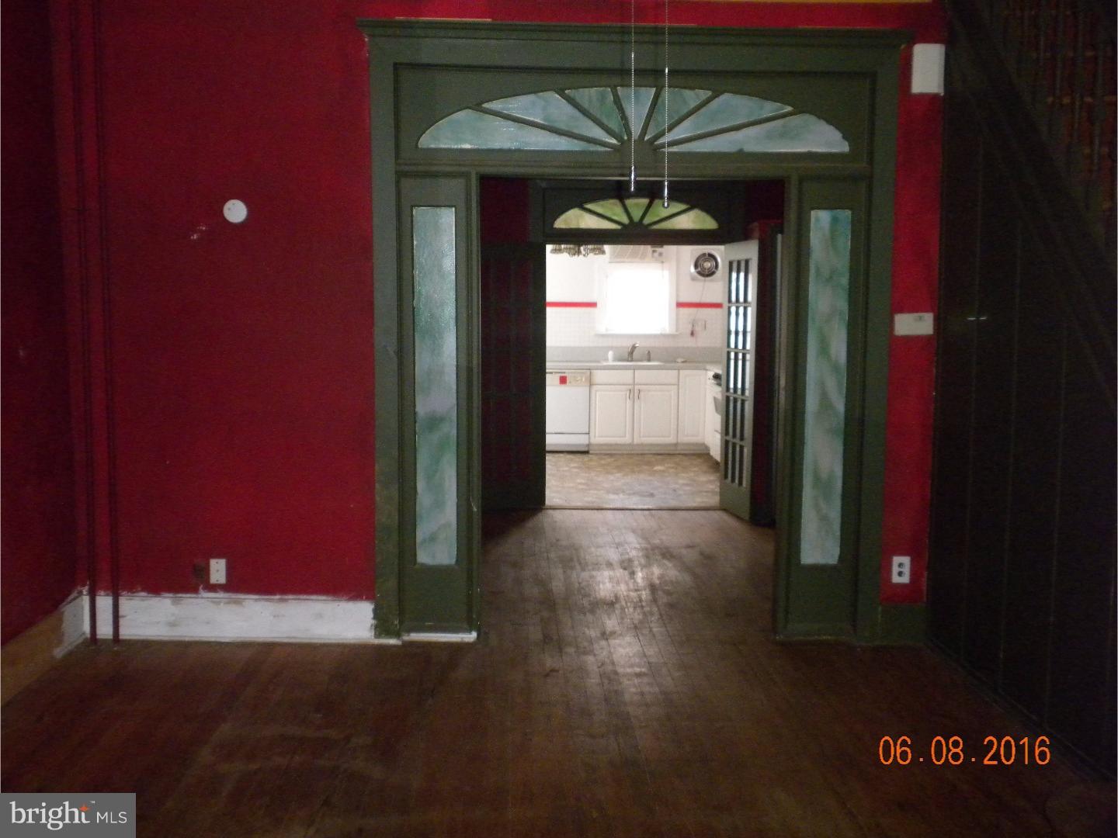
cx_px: 559
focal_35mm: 37
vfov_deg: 38.7
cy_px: 419
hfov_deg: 50.1
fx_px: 1195
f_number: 3.5
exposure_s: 1/30
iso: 463
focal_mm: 6.6
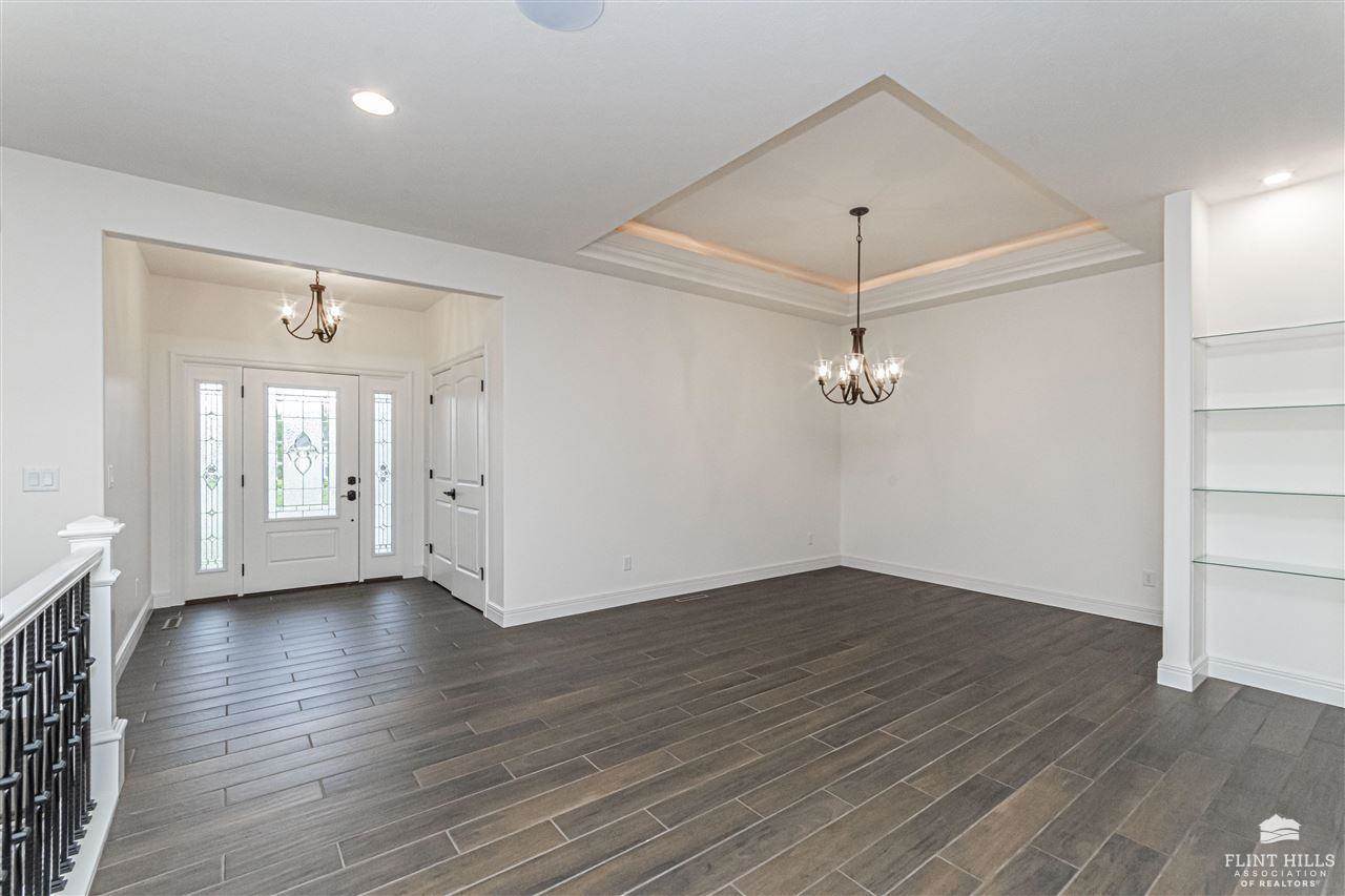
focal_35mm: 15
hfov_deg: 100.4
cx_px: 672
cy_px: 448
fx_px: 560
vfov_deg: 77.3
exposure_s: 1/60
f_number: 16
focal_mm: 10
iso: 2200
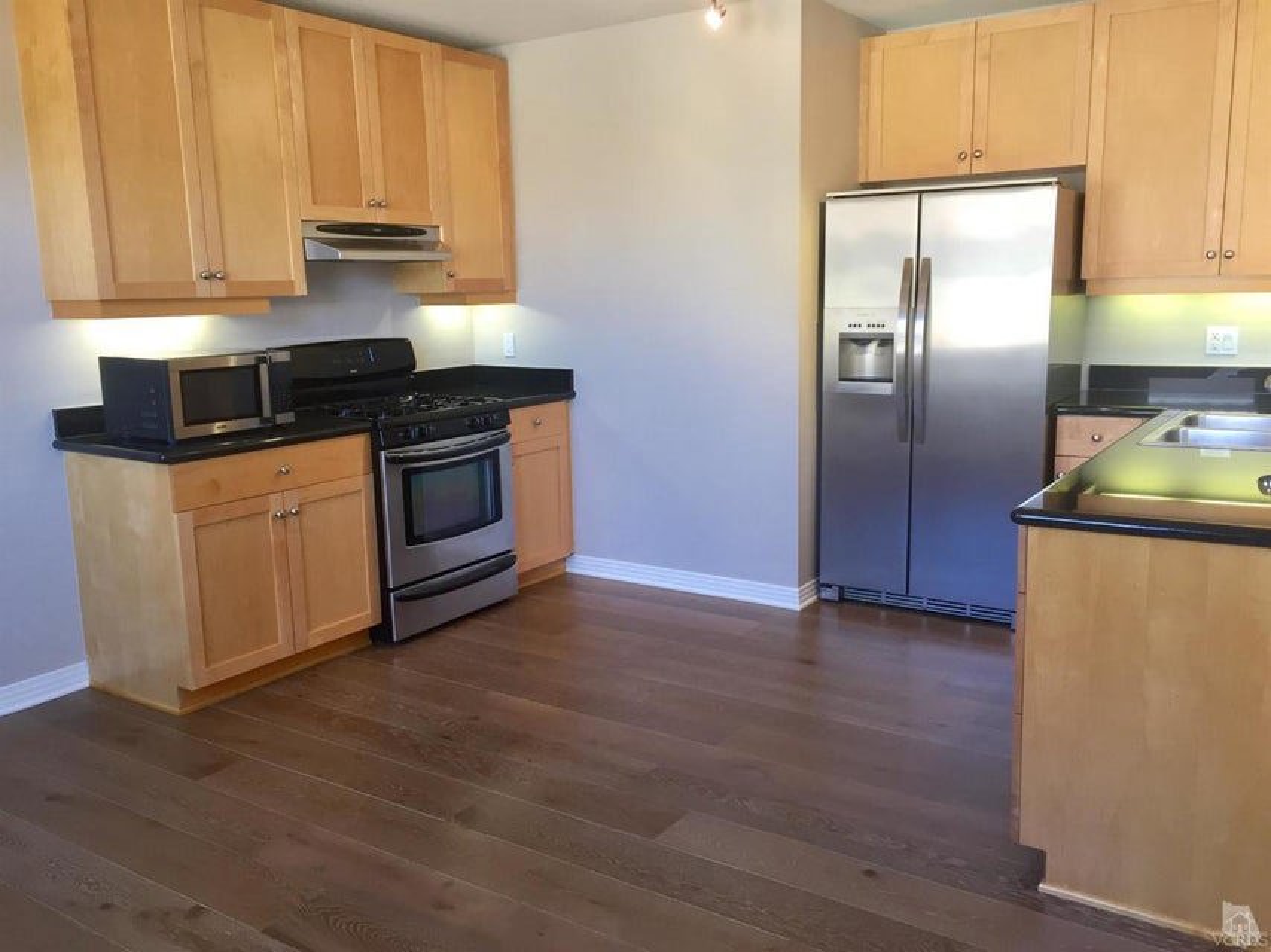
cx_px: 636
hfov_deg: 61.7
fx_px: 1064
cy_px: 476
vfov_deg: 48.2
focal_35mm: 29
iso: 64
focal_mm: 4.15
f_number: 2.2
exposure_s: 1/30
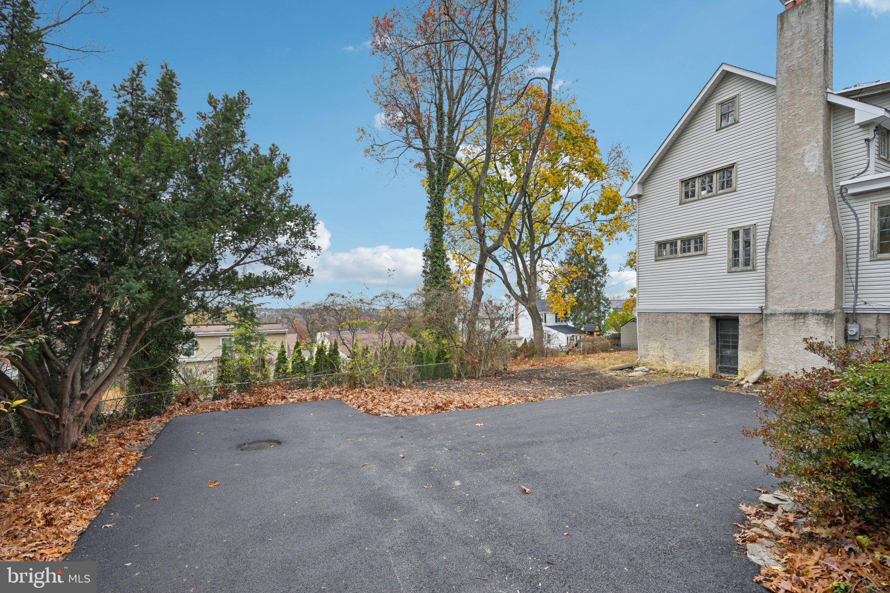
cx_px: 445
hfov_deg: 96.7
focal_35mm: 16
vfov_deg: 73.7
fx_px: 395
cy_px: 296
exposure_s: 1/400
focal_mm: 16
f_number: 8
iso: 800
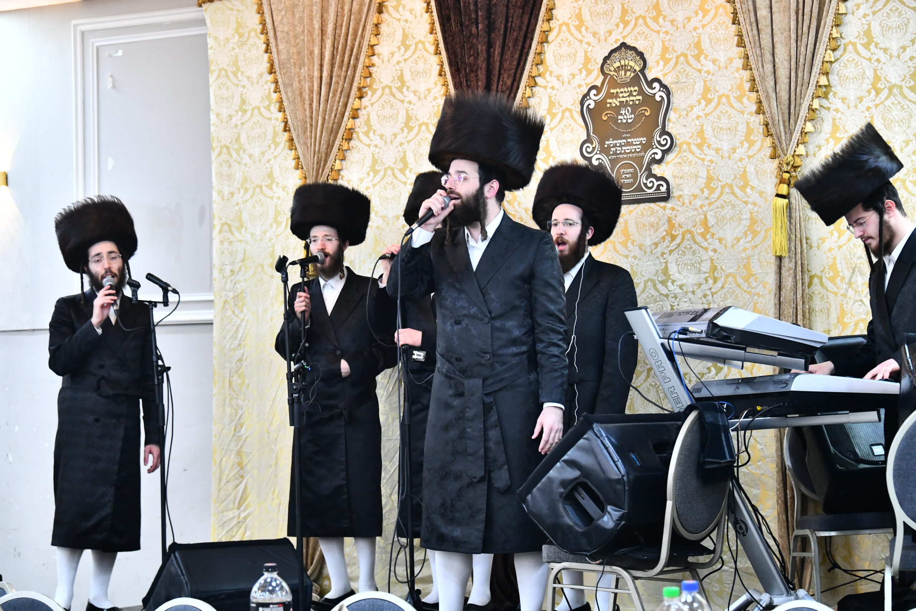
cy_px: 306
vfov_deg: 15.2
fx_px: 2290
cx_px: 458
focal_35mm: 90
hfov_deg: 22.6
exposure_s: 1/125
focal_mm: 90
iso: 3200
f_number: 5.6
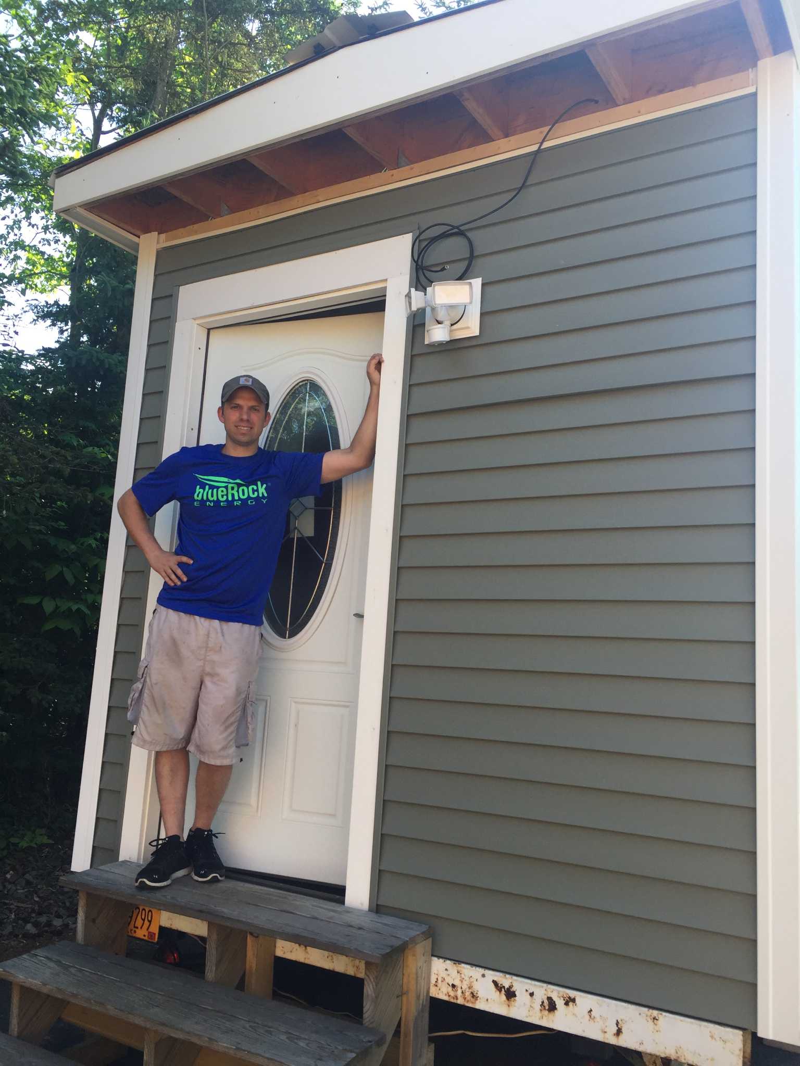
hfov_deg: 48.2
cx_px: 400
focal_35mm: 29
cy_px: 533
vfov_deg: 61.7
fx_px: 894
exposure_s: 1/302
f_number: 2.2
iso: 32
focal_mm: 4.2
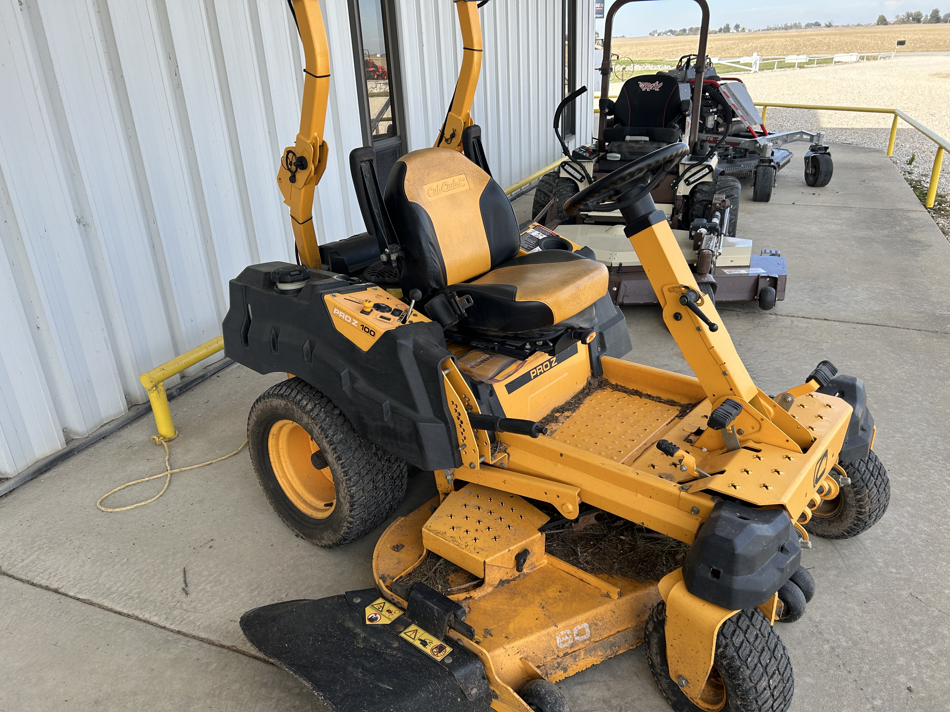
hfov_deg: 67.3
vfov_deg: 53.1
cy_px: 356
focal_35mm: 26
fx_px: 714
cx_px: 475
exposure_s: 1/965
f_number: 1.5
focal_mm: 5.7
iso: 50
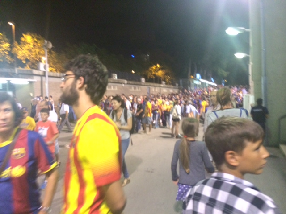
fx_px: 248
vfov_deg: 46.8
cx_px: 143
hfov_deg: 60.0
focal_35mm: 30
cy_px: 107
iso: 320
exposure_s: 1/20
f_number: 2.2
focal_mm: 4.12
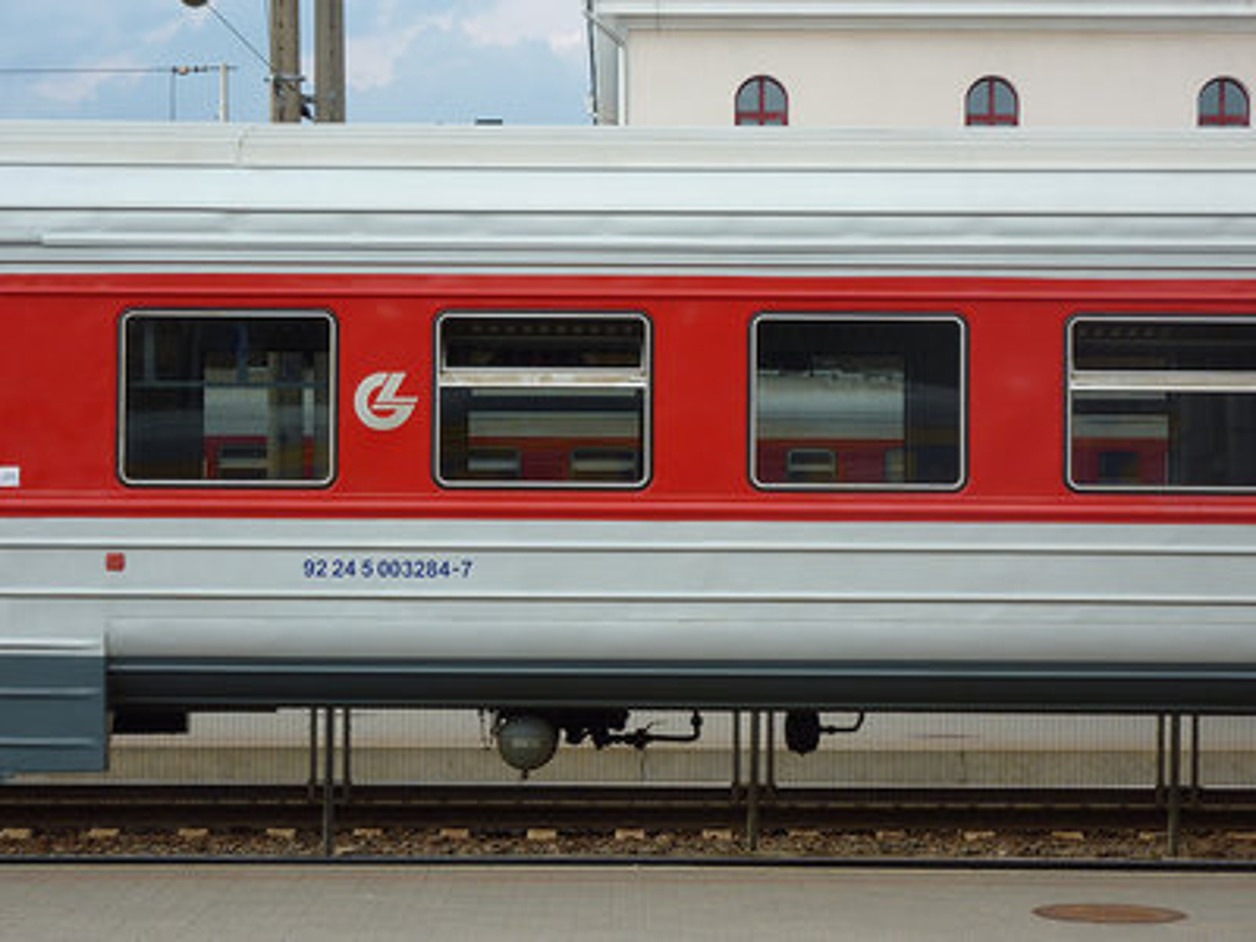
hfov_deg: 23.6
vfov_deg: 17.8
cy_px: 471
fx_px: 3012
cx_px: 628
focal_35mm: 83
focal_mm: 13.7
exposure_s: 1/200
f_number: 4.2
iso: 80
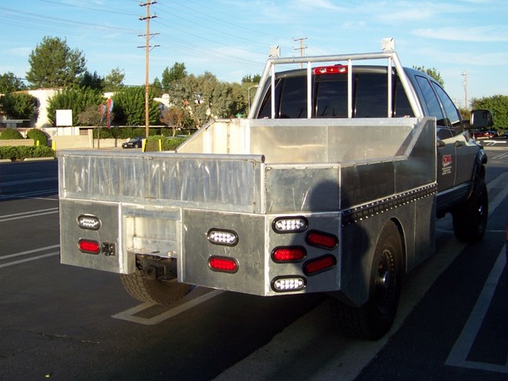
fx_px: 616
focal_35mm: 42
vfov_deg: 34.3
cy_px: 171
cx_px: 258
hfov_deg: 44.8
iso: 72
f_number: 2.8
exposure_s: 1/640
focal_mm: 5.85
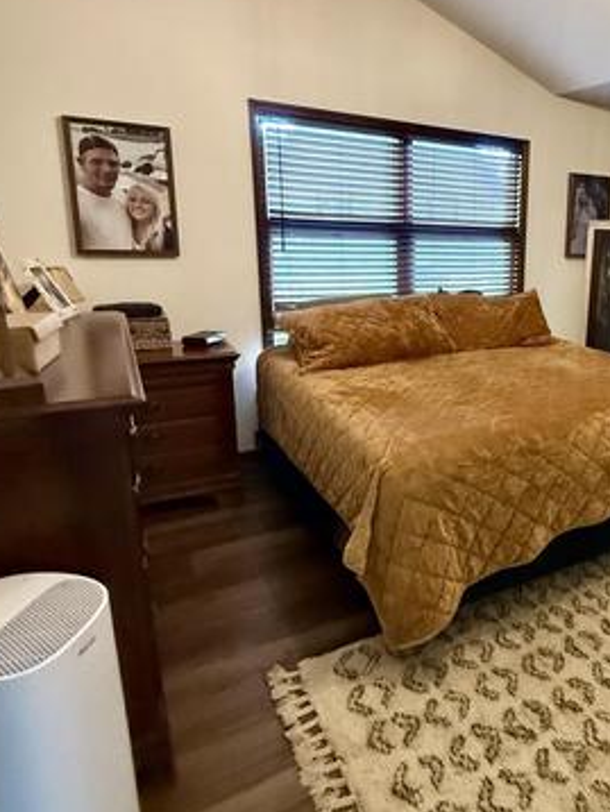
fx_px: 587
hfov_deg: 50.6
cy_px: 365
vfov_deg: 69.2
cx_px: 512
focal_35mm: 25
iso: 1000
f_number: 2.2
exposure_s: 1/60
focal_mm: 2.22
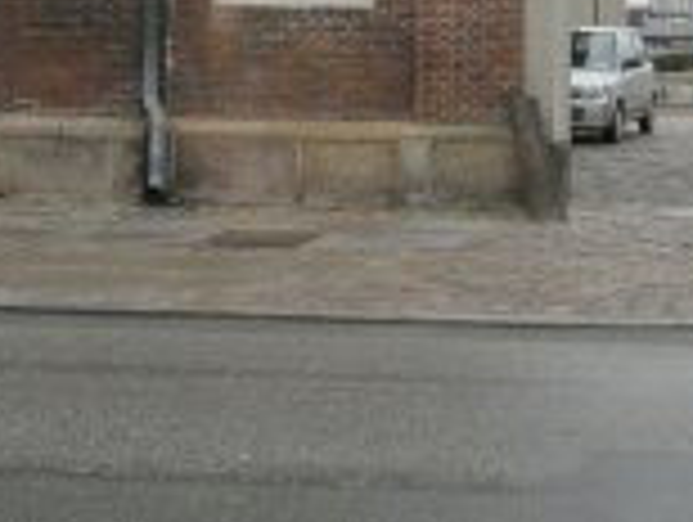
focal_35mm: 84
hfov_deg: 22.0
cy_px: -220
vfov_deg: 16.3
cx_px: 760
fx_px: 1684
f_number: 5
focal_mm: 4.7
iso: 64
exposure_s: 1/153
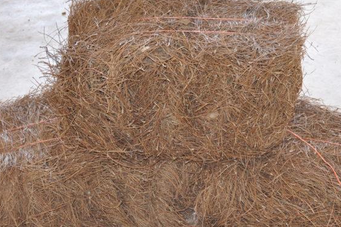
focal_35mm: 63
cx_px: 185
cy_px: 127
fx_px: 596
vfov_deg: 21.5
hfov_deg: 31.9
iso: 640
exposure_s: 1/125
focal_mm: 24
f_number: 4
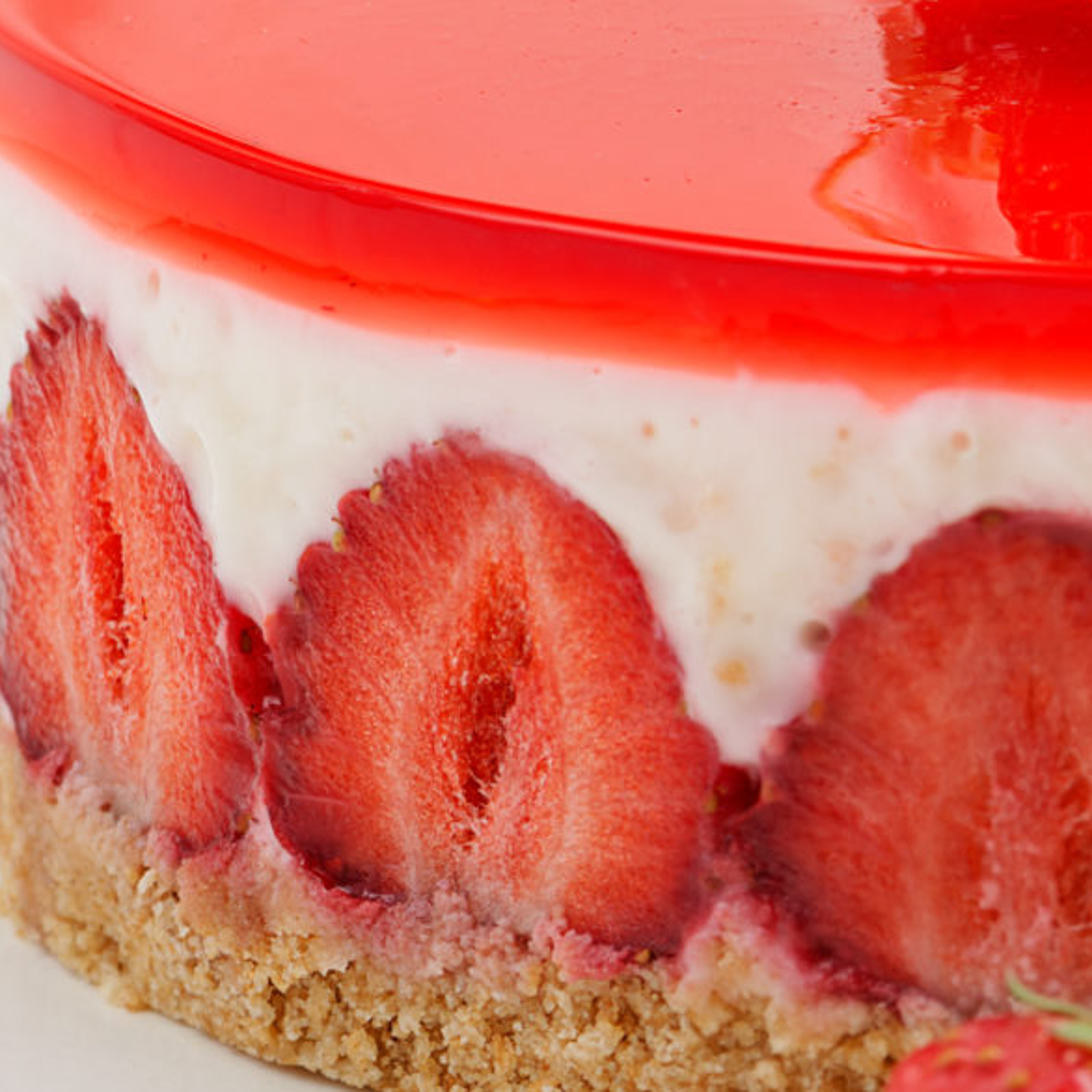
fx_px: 13919
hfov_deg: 4.5
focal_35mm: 390
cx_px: 1474
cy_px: -33
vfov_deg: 4.5
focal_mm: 105
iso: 100
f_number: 10
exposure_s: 1/250
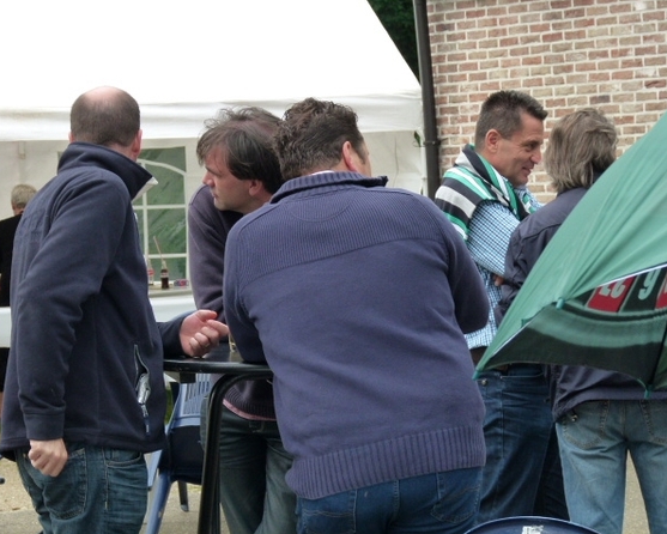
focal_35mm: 143
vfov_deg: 10.8
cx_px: 320
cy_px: 267
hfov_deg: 13.5
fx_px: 2824
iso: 160
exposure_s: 1/125
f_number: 4
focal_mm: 24.5
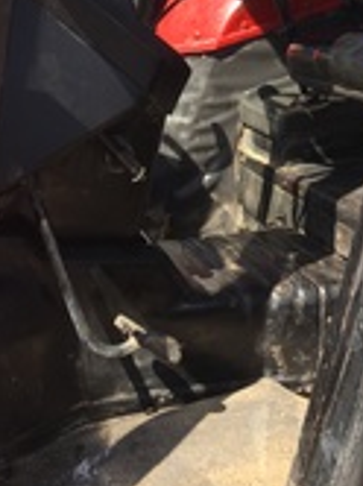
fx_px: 1009
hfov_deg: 20.3
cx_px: 250
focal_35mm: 72
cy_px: -73
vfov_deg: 24.8
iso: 25
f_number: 2.2
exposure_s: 1/725
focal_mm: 4.15
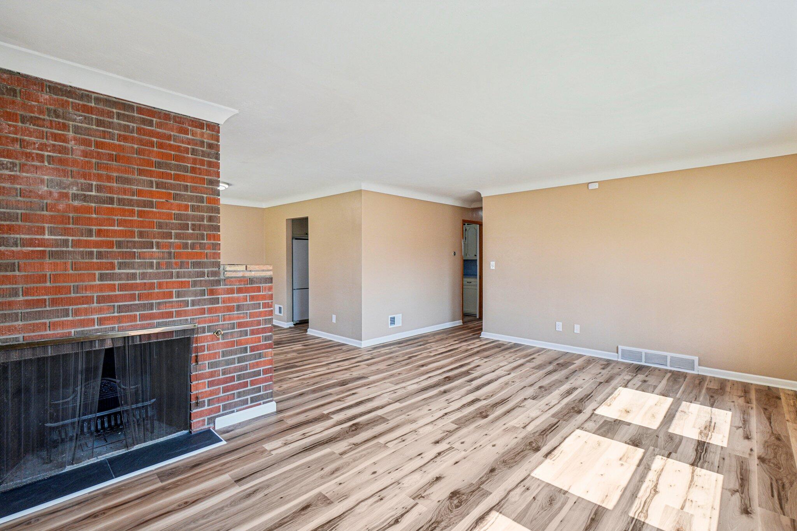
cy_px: 266
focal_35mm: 15
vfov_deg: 77.3
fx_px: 332
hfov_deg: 100.4
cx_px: 398
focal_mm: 10
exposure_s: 1/30
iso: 160
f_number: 8
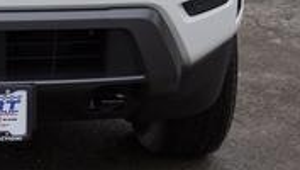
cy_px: -58
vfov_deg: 9.3
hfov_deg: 16.3
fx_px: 1019
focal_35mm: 128
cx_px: -29
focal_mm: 43
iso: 125
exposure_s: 1/200
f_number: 6.3
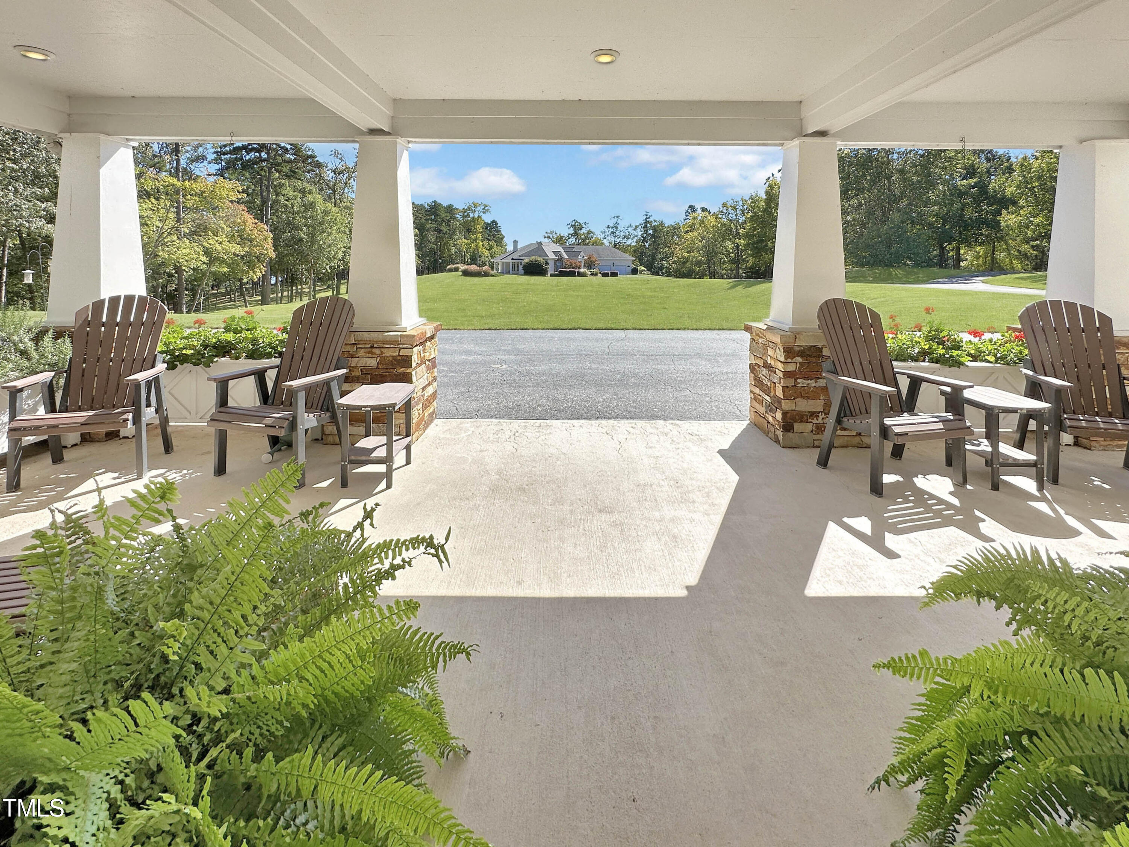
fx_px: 457
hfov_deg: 102.1
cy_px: 424
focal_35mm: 14
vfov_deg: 85.7
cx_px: 564
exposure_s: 1/690
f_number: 2.2
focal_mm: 2.22
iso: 40
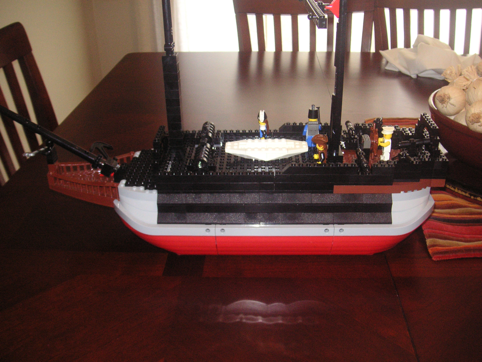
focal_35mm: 37
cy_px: 181
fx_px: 515
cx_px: 241
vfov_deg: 38.7
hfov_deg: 50.1
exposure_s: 1/45
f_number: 2.8
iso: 160
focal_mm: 6.1
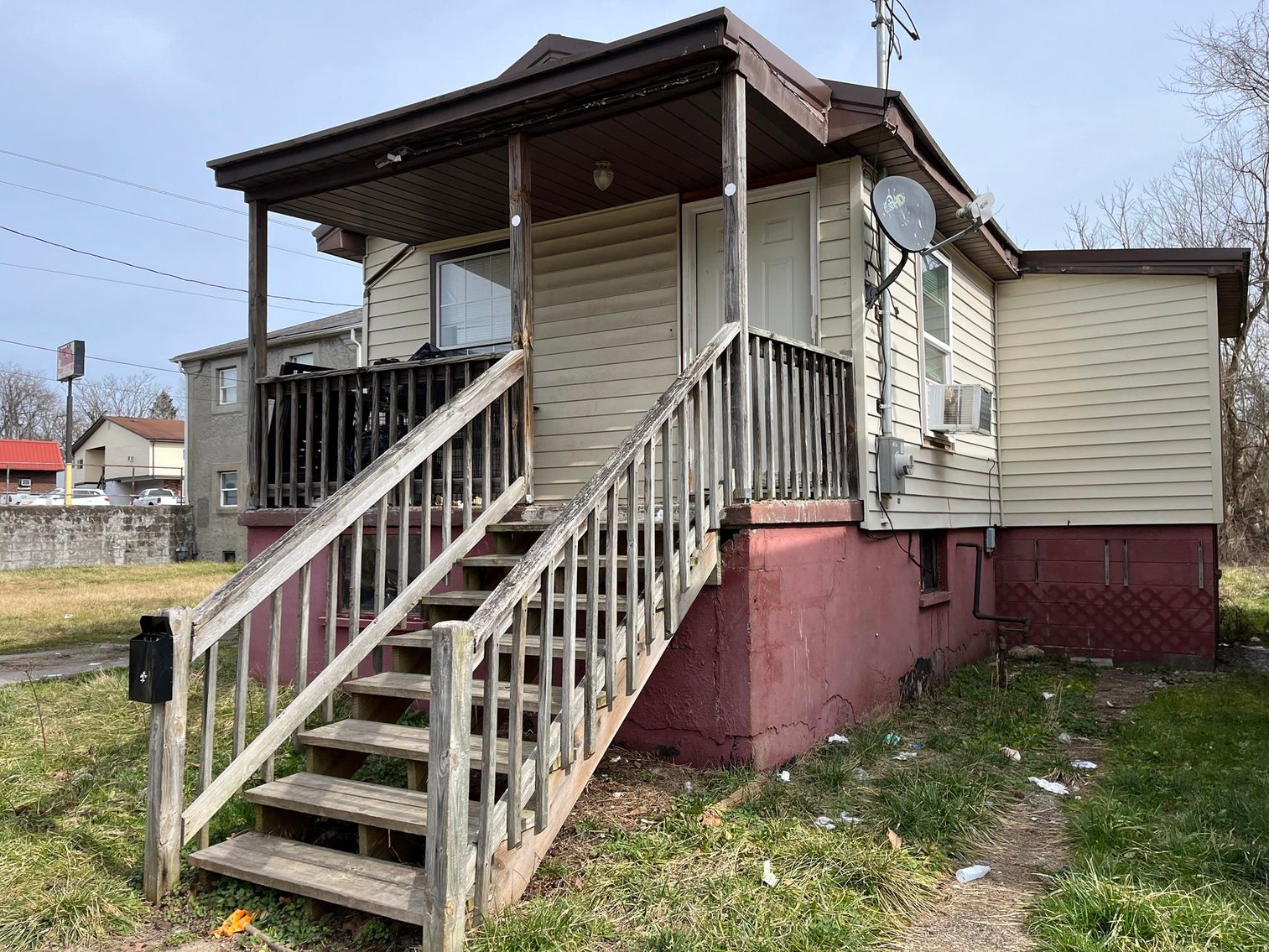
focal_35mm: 26
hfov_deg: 67.3
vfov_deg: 53.1
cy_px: 476
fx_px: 953
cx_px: 634
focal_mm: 5.1
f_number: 1.6
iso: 50
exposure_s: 1/2024
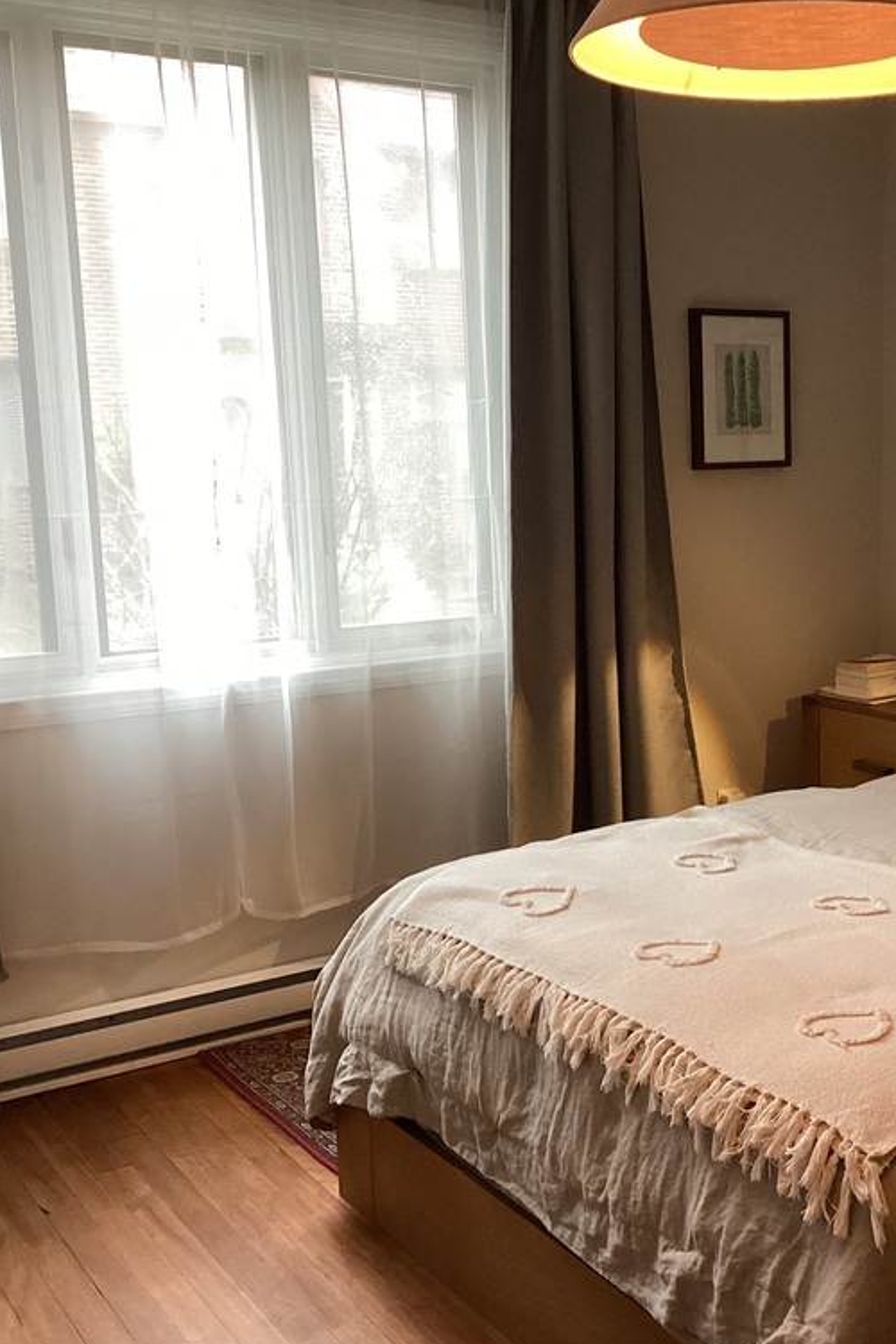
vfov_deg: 44.5
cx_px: 740
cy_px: 681
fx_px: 1643
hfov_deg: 29.7
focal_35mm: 44
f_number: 2.4
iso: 160
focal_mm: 3.3
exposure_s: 1/60
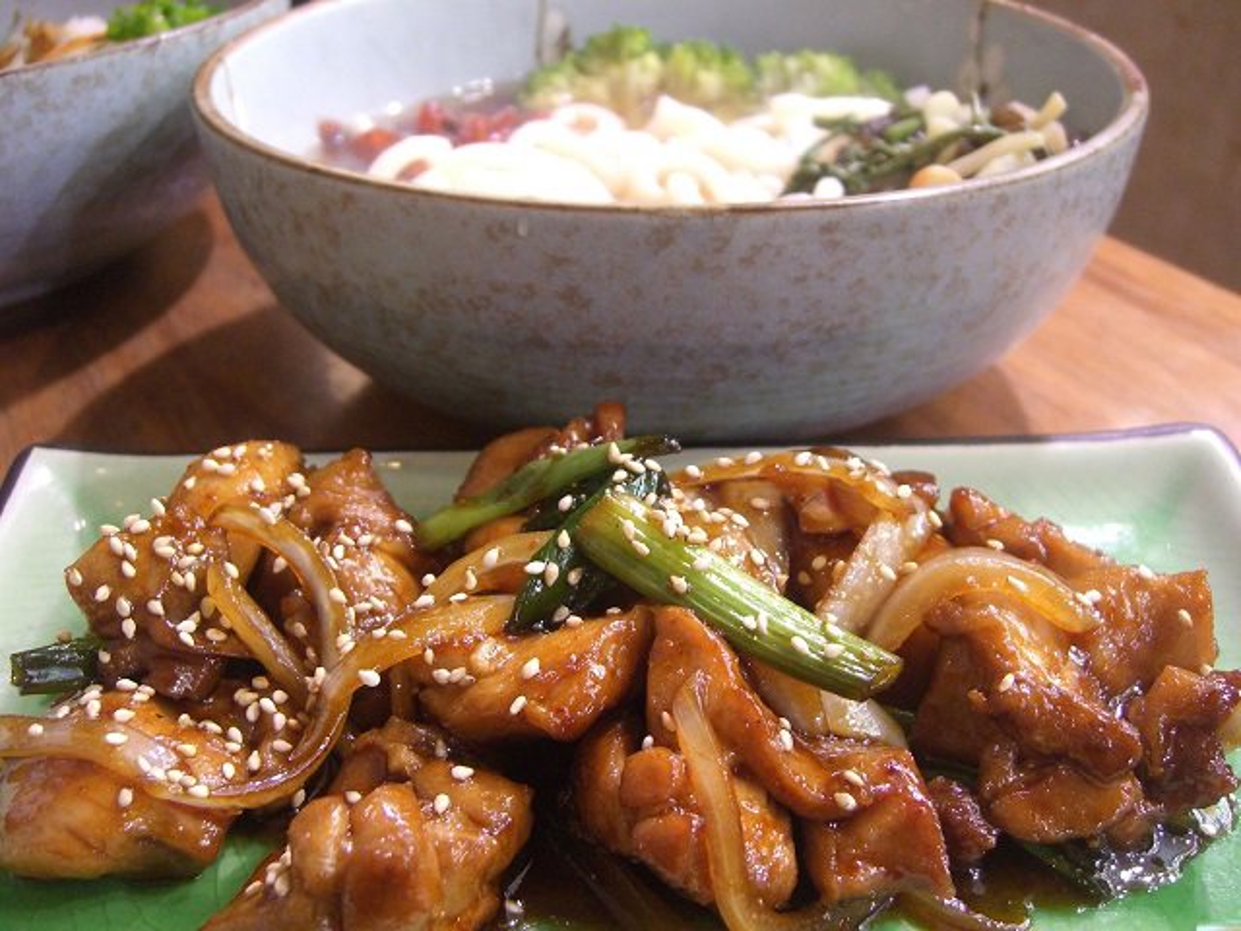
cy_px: 466
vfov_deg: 37.7
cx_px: 620
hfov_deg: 49.0
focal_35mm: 38
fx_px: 1362
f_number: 2.8
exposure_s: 1/13
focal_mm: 7.9
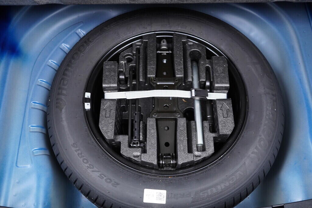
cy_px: 104
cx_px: 156
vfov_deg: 36.9
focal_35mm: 36
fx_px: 312
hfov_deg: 53.1
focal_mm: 24
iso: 500
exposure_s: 1/40
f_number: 2.8
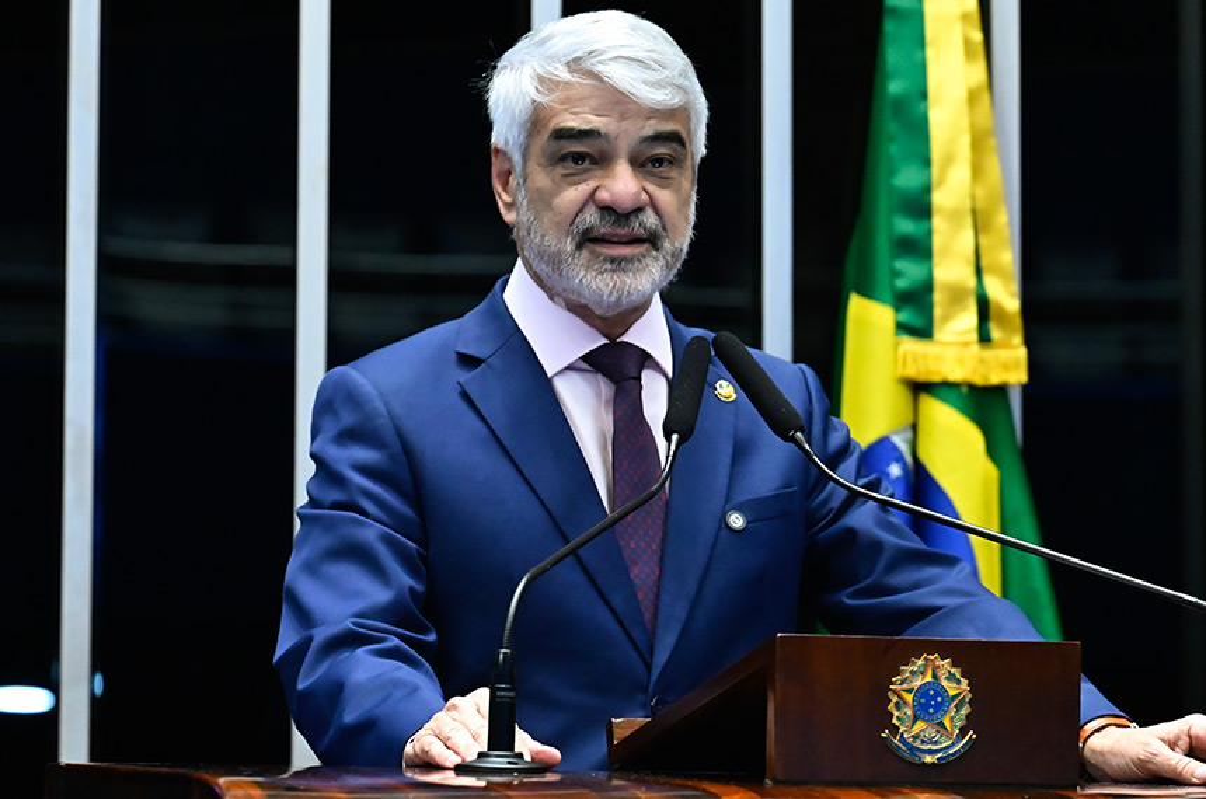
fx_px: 5116
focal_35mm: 153
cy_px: 400
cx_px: 603
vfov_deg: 8.9
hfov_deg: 13.4
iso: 6400
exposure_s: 1/100
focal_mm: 102
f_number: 5
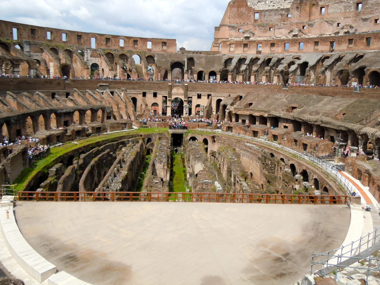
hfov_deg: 60.0
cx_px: 190
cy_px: 142
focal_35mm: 30
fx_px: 329
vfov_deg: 46.8
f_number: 3.5
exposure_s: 1/1000
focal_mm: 5.4
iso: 100
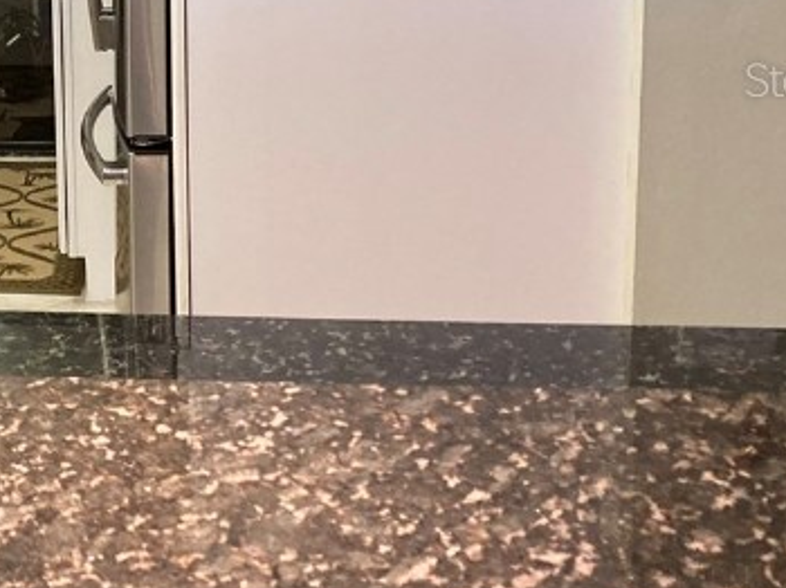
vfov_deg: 17.7
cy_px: 79
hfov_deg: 21.8
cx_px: -193
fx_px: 1861
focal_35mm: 82
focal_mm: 3.99
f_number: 1.8
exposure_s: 1/60
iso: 160
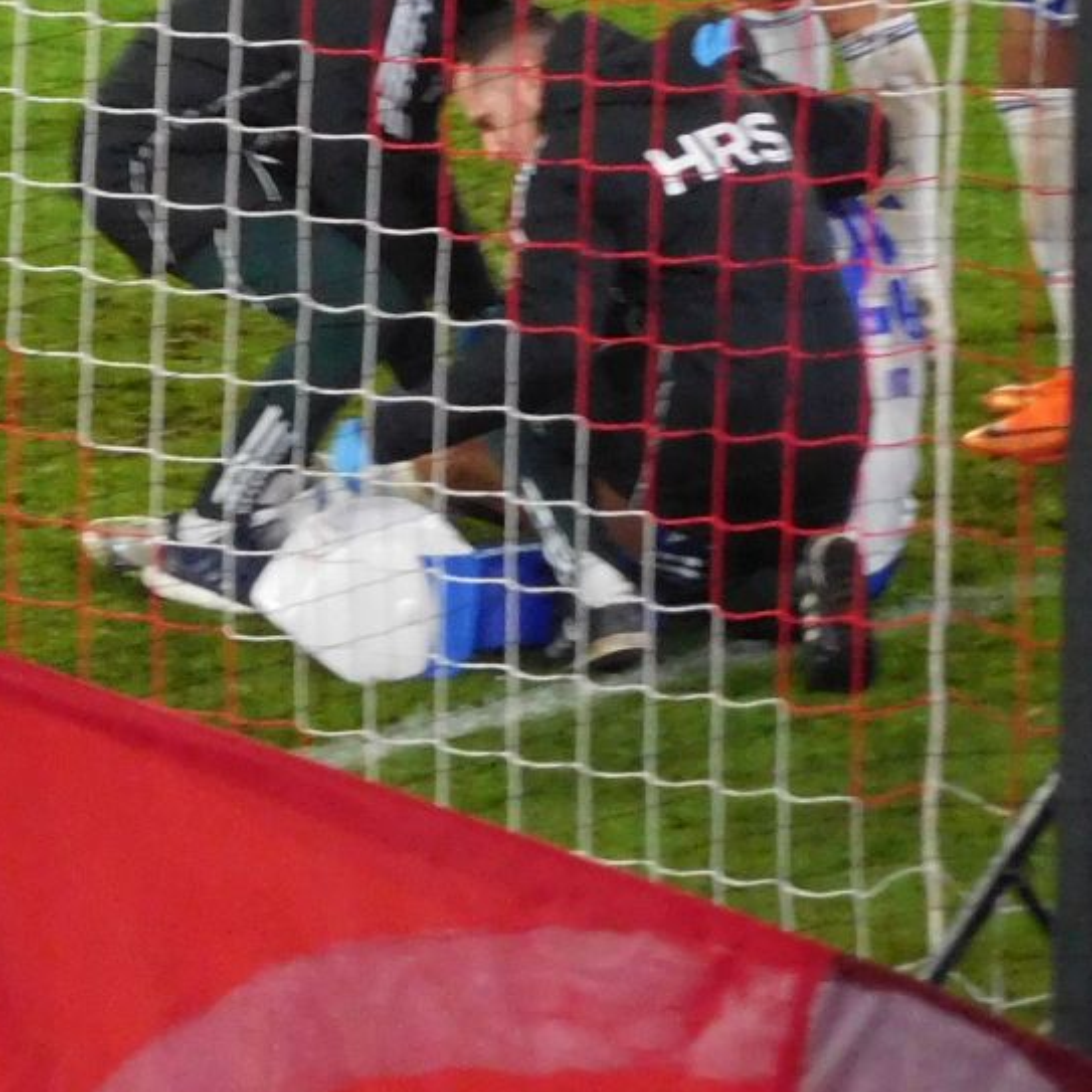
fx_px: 26161
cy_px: 58
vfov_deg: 2.4
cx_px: -139
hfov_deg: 2.4
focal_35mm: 733
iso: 450
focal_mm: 40.1
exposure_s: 1/60
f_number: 5.5
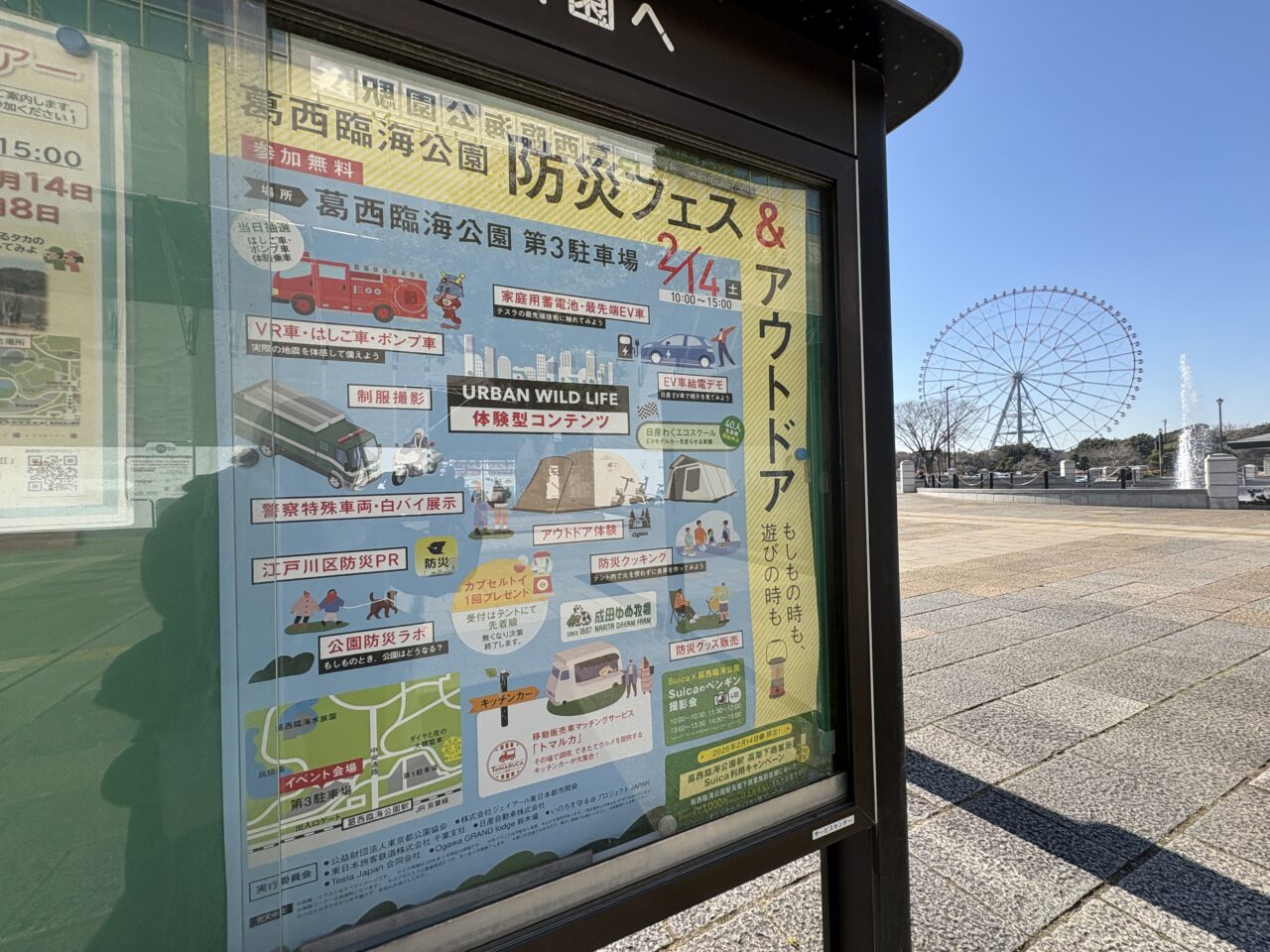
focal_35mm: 14
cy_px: 476
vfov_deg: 85.7
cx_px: 635
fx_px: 514
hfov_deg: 102.1
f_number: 2.2
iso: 40
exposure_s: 1/858
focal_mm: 2.22
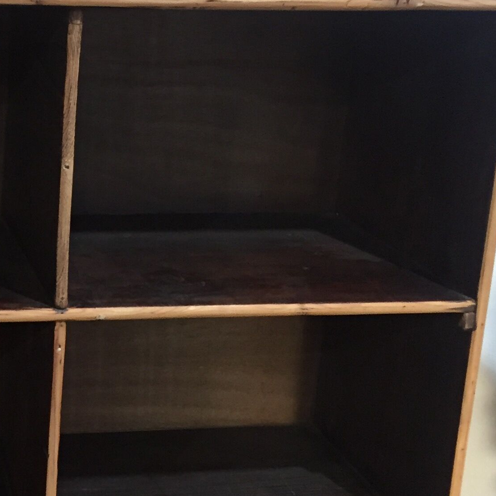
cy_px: 244
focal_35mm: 75
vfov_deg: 23.1
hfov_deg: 22.3
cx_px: 12
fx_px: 1216
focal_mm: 4.15
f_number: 2.2
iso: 250
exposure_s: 1/33
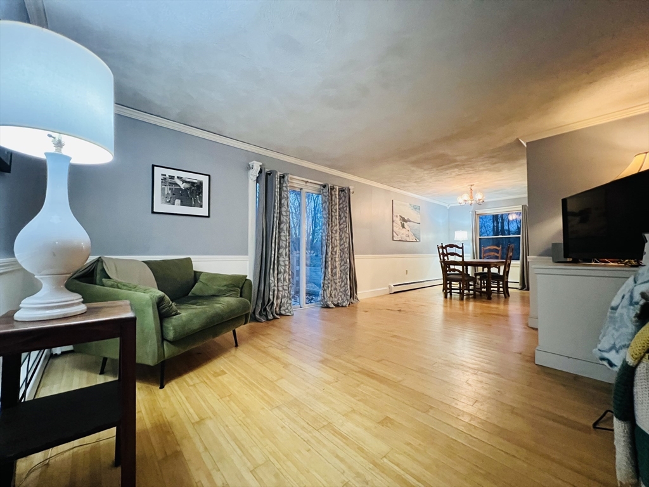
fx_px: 244
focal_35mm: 13
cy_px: 244
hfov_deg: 106.2
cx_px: 324
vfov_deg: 89.9
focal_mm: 1.57
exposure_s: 1/40
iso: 1000
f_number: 1.8
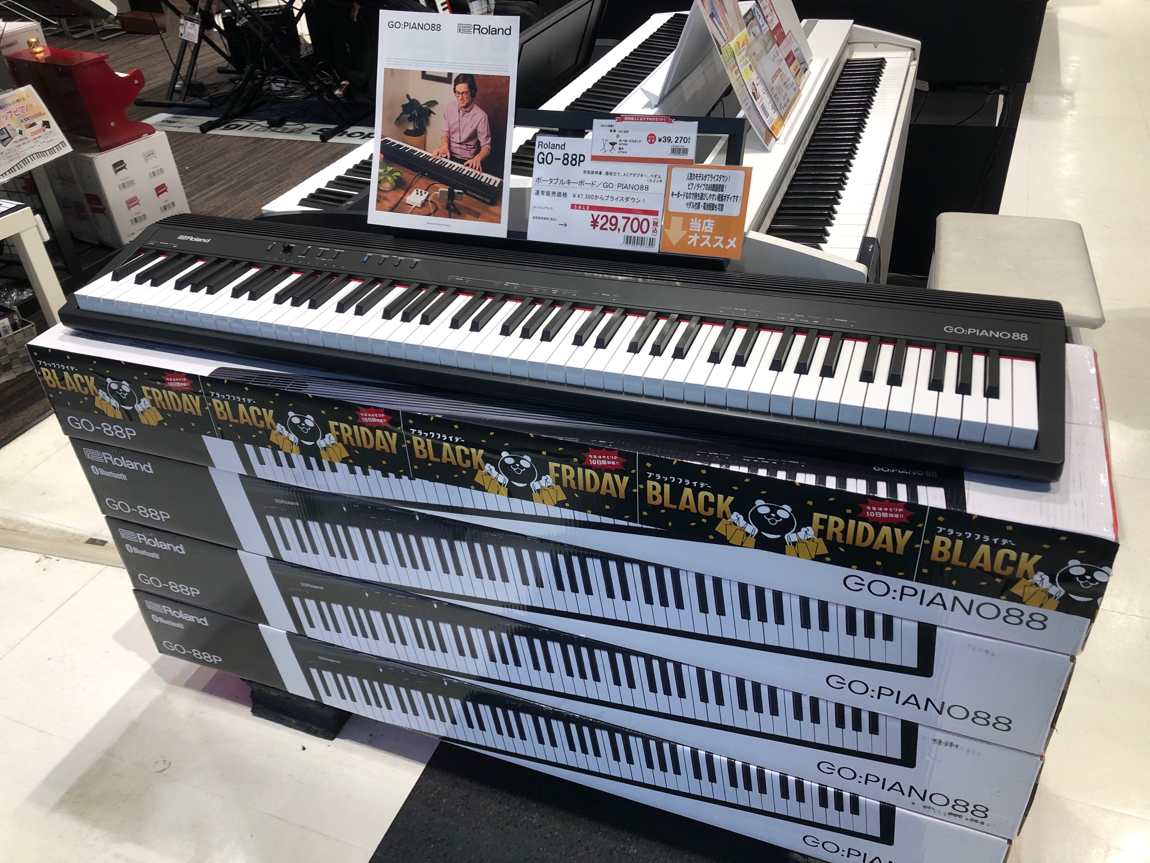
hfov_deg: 63.4
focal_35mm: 28
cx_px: 575
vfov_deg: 49.7
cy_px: 432
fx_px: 930
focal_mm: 3.99
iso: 20
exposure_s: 1/30
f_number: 1.8
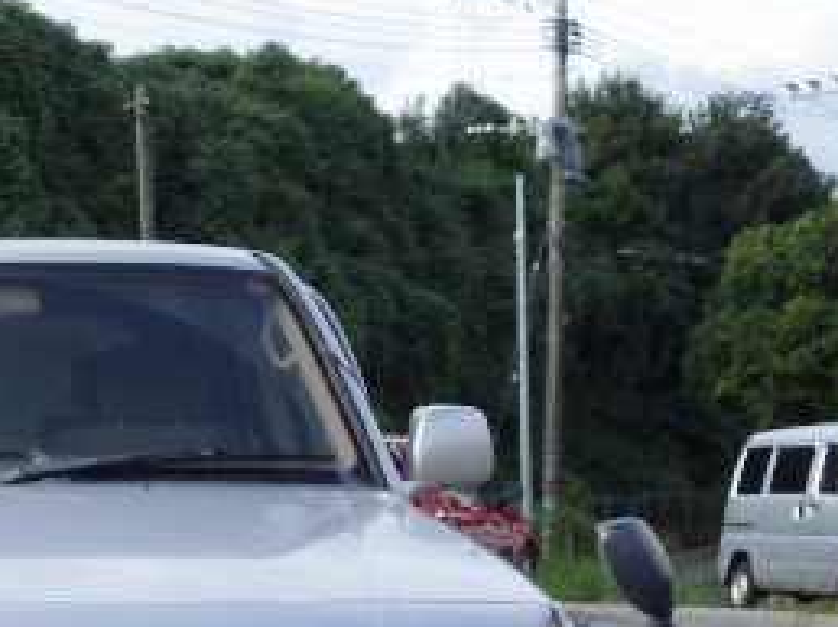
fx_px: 1862
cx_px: -6
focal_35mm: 77
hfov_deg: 24.2
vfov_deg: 18.4
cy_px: 689
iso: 125
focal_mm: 5.5
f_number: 3.1
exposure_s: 1/400
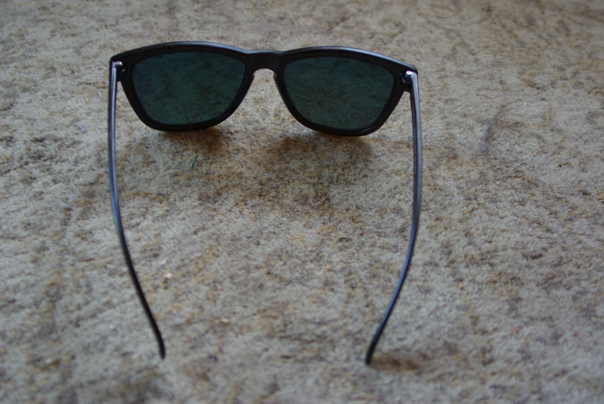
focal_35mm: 42
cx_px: 302
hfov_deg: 46.3
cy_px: 202
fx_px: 706
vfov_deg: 32.0
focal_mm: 28
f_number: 4
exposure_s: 1/10
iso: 400
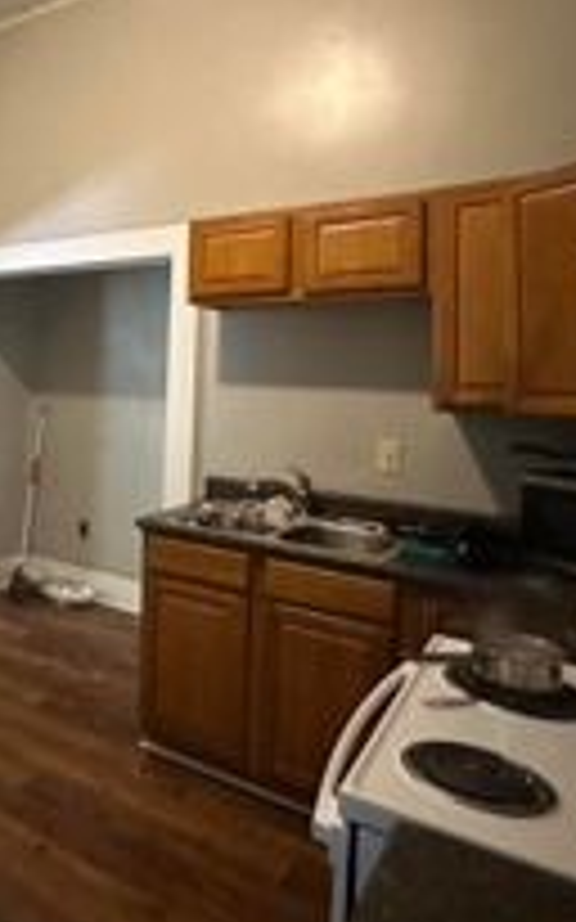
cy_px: 373
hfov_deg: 39.0
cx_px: 22
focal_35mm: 29
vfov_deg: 64.1
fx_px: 729
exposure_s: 1/60
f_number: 2.2
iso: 1250
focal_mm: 2.22
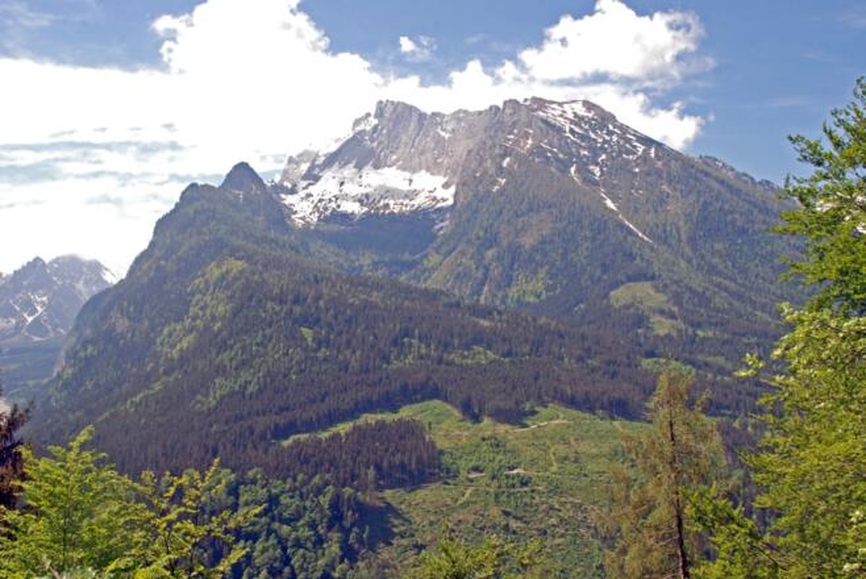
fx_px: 975
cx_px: 433
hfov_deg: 47.9
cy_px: 290
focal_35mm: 40
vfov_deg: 33.1
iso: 400
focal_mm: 27
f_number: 13
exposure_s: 1/125
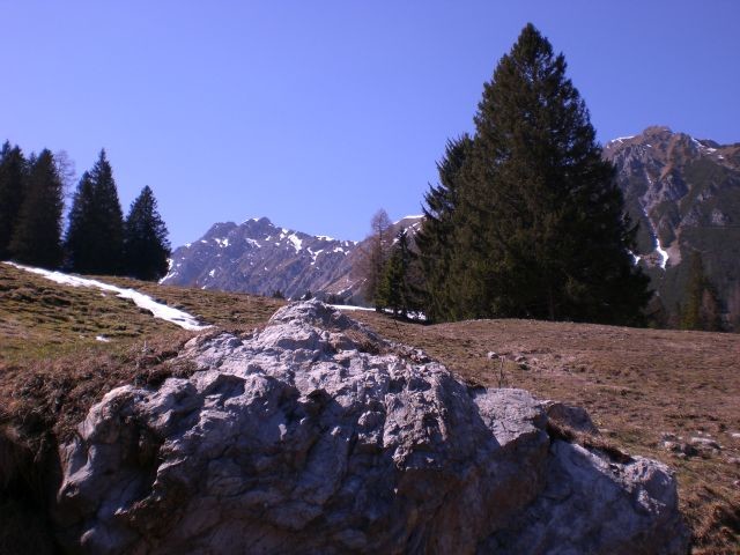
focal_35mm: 38
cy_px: 278
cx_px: 370
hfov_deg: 49.0
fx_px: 812
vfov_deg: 37.7
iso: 50
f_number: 4.4
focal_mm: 6.3
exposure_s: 1/500
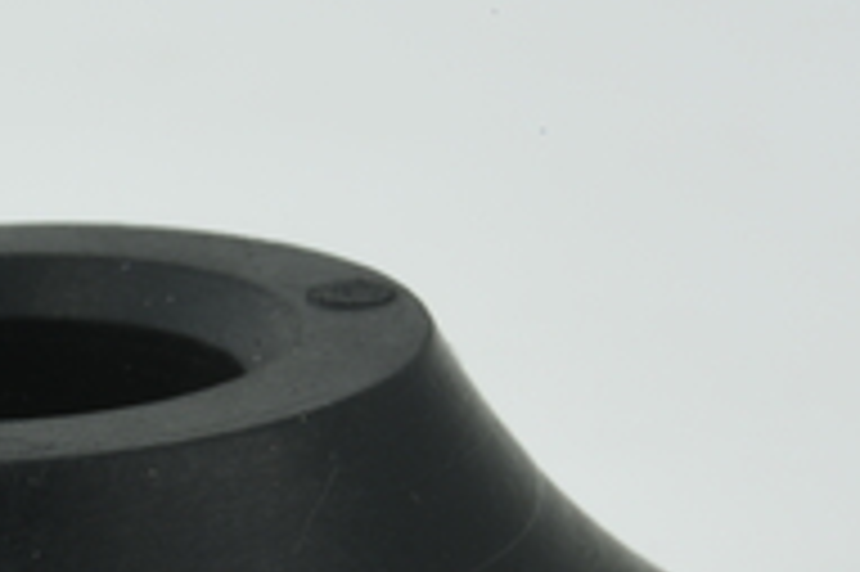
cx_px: -45
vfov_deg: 6.0
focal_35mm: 226
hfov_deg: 9.0
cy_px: 748
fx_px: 5394
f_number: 32
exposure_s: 1/2.5
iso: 64
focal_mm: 60
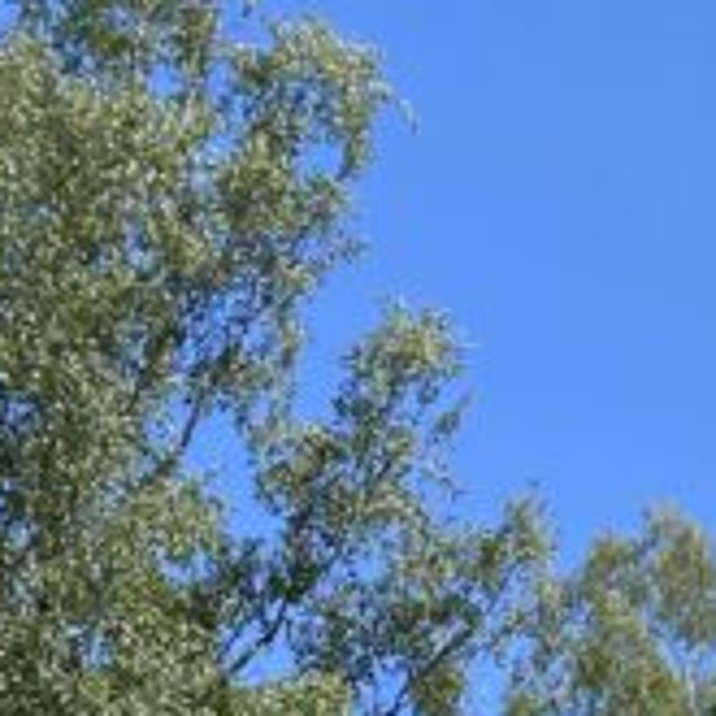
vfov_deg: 9.9
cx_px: 1462
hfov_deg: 11.0
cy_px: 2009
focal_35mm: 143
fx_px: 3346
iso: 32
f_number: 1.8
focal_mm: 4.25
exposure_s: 1/2463
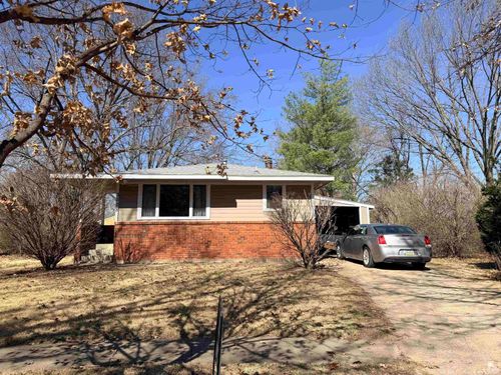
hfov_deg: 71.6
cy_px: 188
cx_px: 250
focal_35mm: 24
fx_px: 347
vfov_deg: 56.8
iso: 80
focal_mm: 6.76
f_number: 1.78
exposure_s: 1/3759
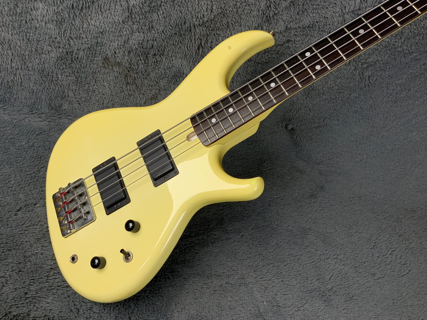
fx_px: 358
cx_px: 214
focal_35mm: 29
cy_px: 160
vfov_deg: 48.2
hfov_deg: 61.7
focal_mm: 3
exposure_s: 1/100
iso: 25
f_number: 1.8
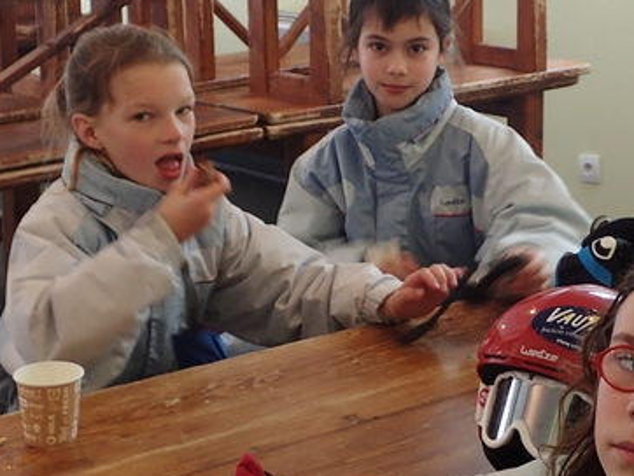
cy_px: 198
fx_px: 1741
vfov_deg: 15.6
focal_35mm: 95
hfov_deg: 20.4
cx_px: 489
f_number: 2.9
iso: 200
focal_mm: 7.86
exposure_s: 1/40
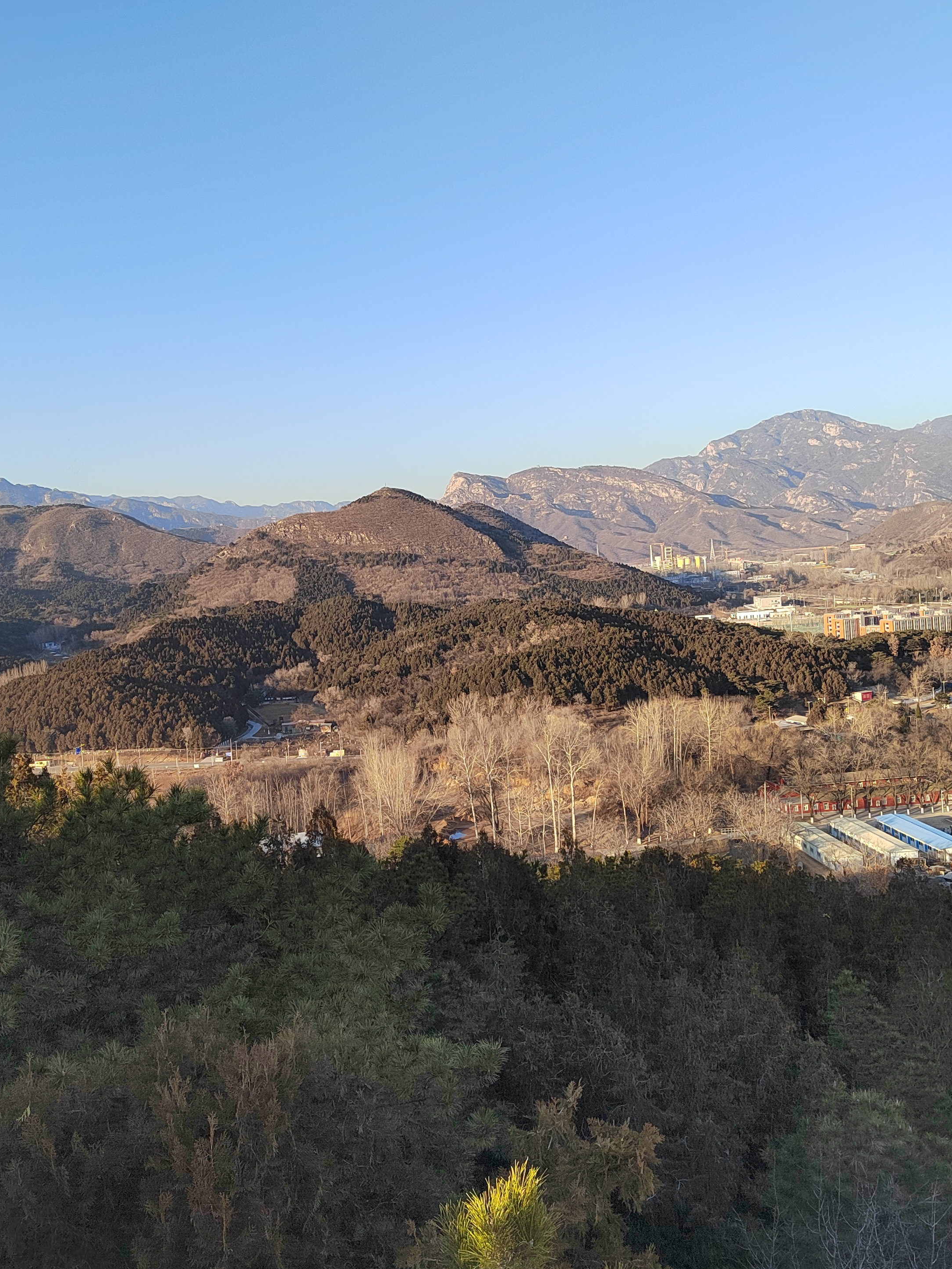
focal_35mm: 31
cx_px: 400
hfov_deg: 45.3
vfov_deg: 58.4
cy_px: 633
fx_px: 1137
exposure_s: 1/1109
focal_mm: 5.52
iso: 428
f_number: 1.9
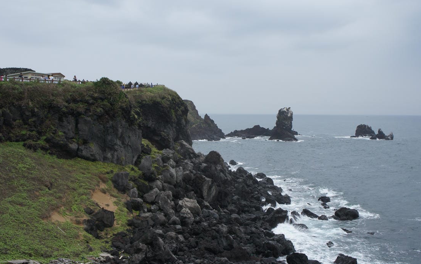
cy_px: 122
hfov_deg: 49.3
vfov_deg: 32.0
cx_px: 214
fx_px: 459
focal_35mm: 40
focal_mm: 24
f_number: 8
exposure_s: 1/250
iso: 200
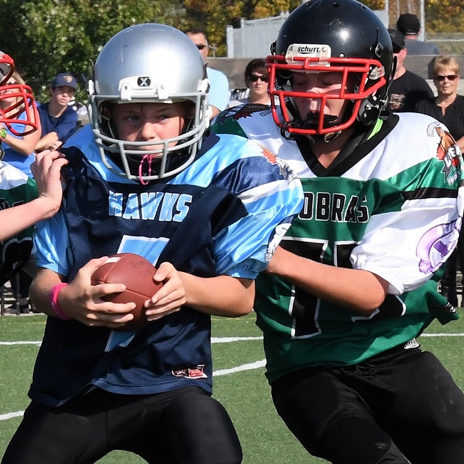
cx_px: 143
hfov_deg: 8.9
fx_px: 2972
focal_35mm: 196
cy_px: 233
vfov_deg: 8.9
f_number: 16
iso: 1100
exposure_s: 1/1000
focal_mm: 102
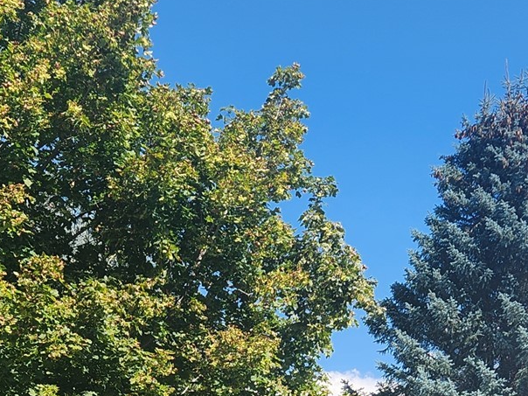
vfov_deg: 17.5
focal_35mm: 78
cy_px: 546
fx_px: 1190
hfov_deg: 24.8
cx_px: 161
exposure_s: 1/1096
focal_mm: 5.4
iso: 20
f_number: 1.8
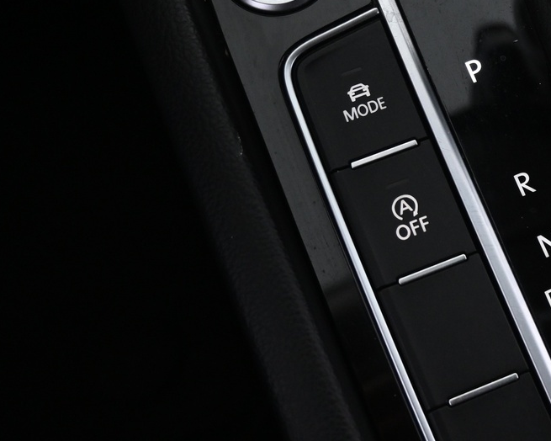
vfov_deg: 23.0
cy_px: 155
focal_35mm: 66
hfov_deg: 25.7
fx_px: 1079
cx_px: 662
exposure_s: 1/30
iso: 1000
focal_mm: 19
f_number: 3.8
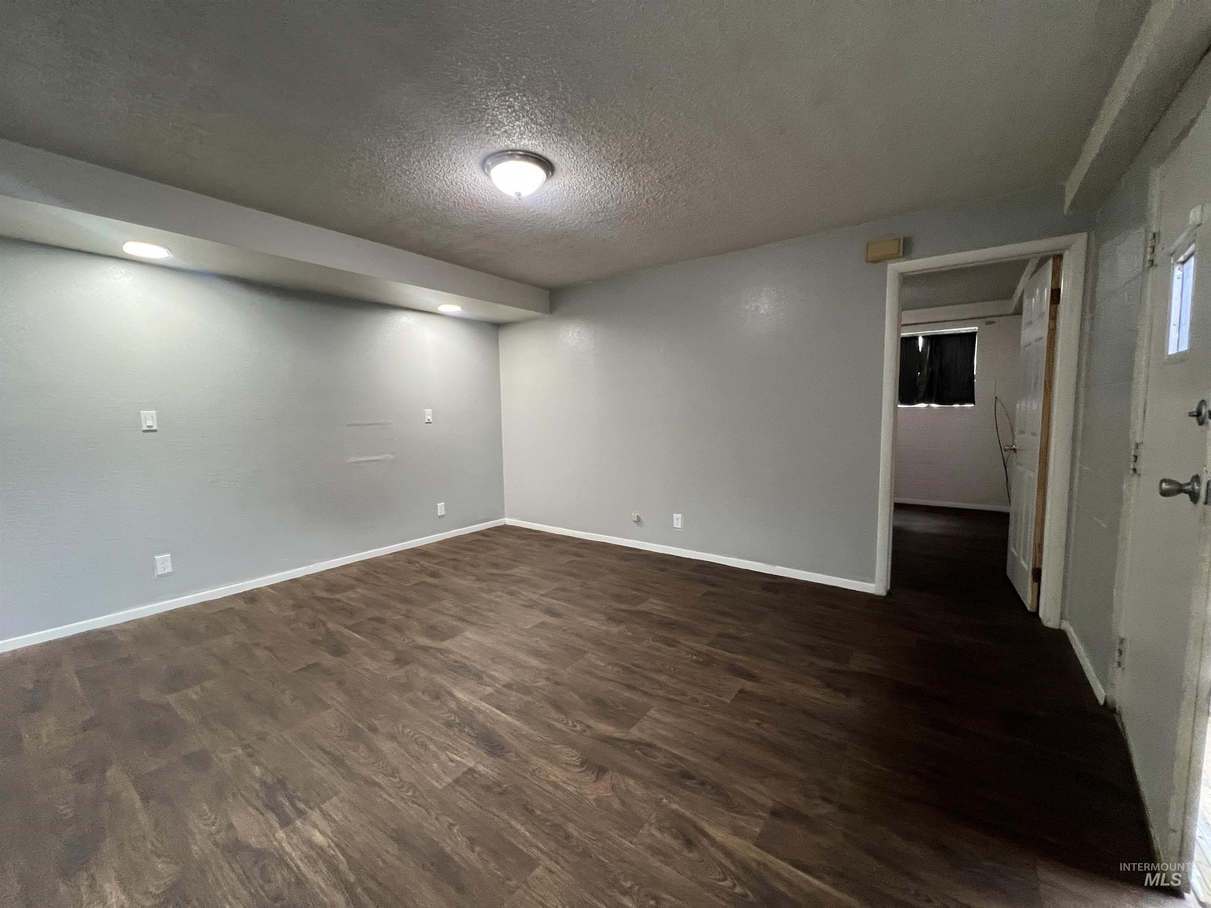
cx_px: 606
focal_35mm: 13
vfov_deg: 89.9
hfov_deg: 106.2
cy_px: 454
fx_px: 455
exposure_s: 1/60
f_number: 1.8
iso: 400
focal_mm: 1.57
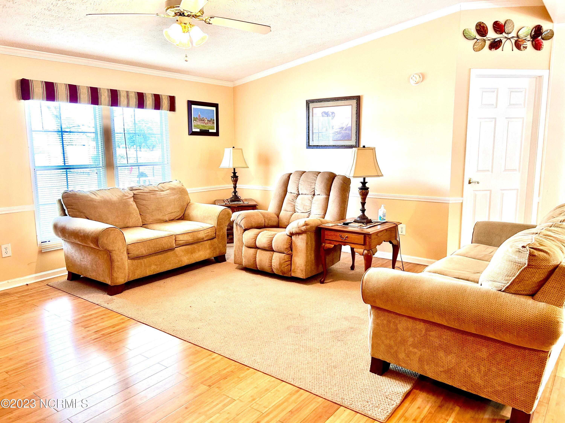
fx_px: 424
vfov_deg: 53.1
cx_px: 282
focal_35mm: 26
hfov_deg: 67.3
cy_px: 212
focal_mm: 5.7
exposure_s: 1/60
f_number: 1.5
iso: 125
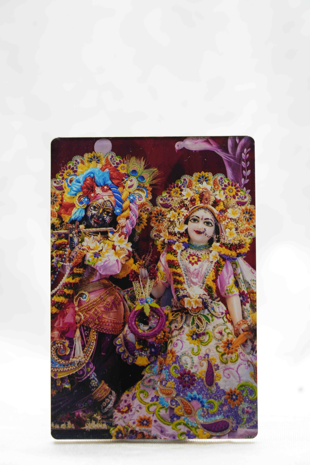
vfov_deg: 19.5
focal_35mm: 105
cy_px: 232
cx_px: 155
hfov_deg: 13.0
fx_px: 1356
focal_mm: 105
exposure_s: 1/60
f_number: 5.6
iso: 500
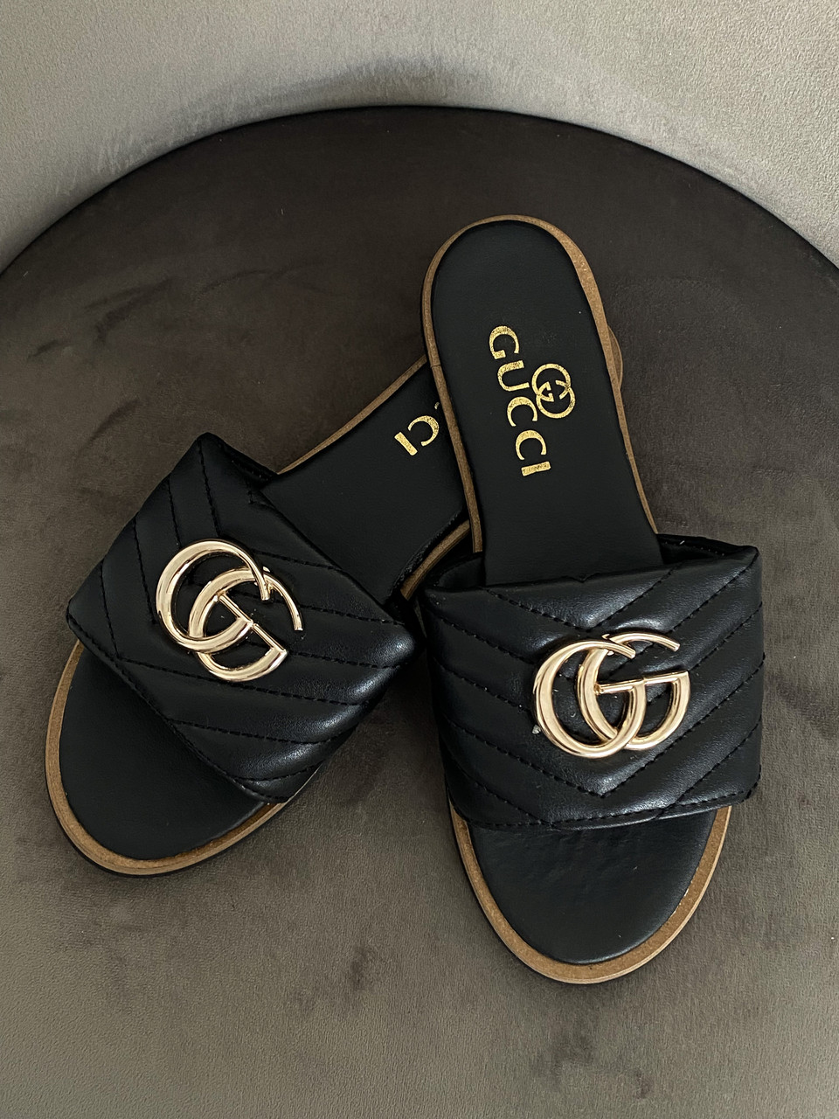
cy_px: 560
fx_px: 840
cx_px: 420
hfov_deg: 53.1
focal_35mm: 26
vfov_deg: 67.3
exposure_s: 1/125
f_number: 1.8
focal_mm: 4.25
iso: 32
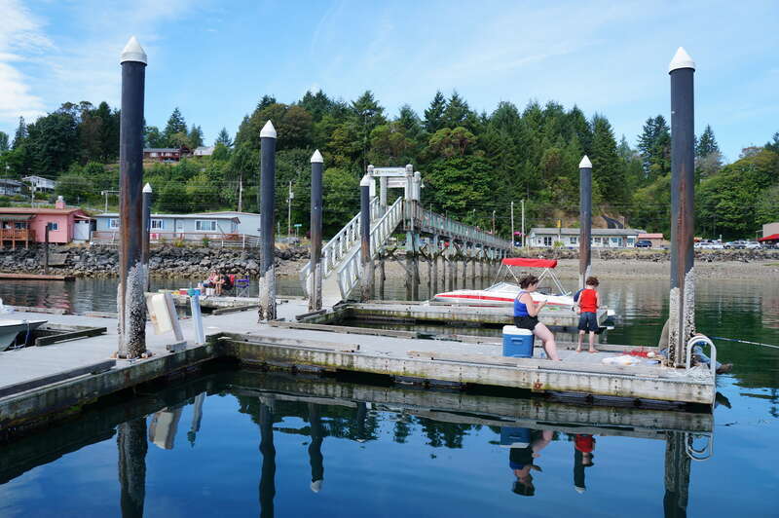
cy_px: 259
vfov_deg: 47.9
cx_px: 390
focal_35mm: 27
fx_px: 584
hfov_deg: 67.4
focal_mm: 18
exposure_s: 1/250
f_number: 8
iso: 200
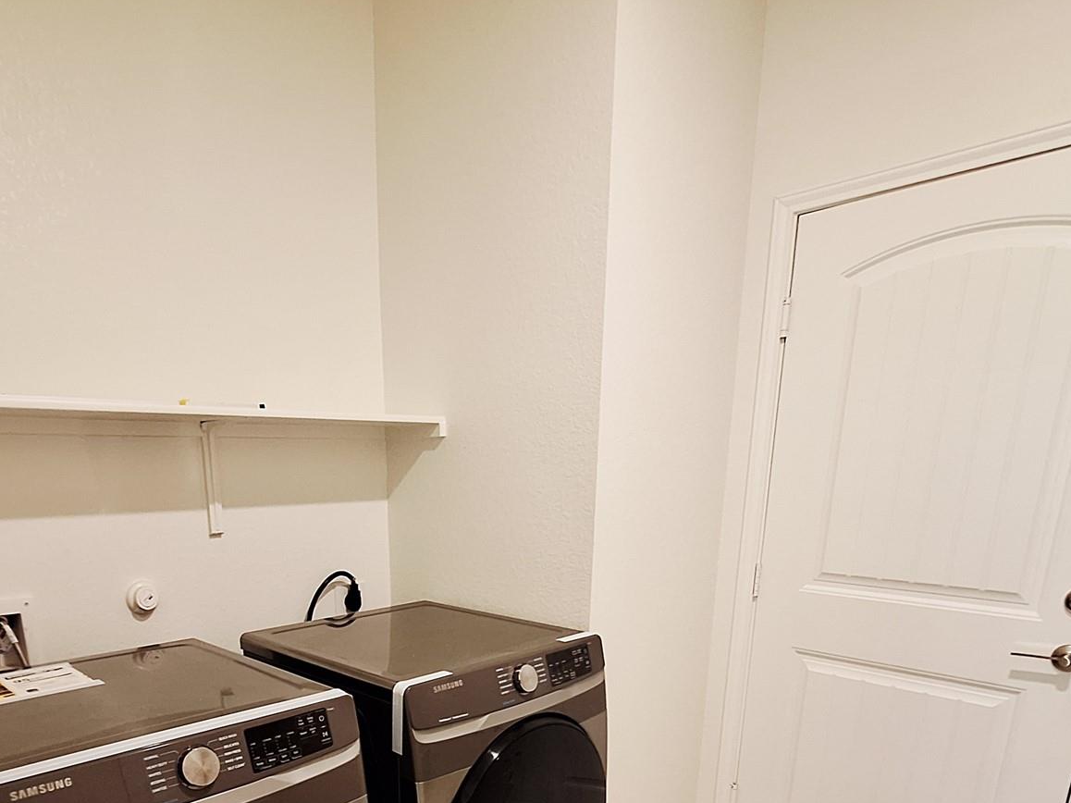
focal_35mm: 23
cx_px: 459
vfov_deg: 53.3
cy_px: 686
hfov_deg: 73.5
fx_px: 711
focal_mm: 1.74
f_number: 2.2
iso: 200
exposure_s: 1/24
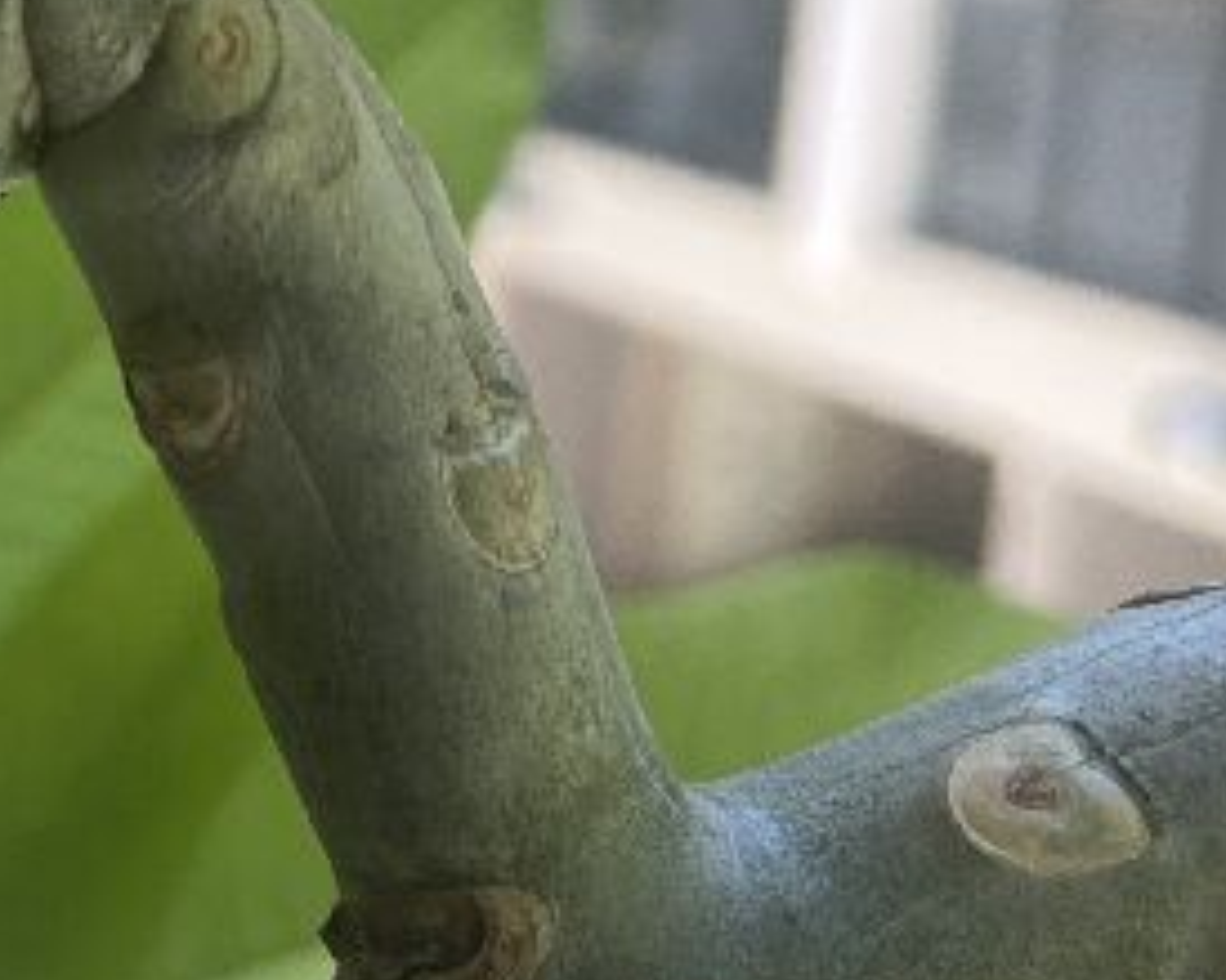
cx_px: -617
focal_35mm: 100
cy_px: 345
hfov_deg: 17.3
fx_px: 3627
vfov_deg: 15.4
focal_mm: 5.7
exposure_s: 1/235
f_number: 1.5
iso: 40
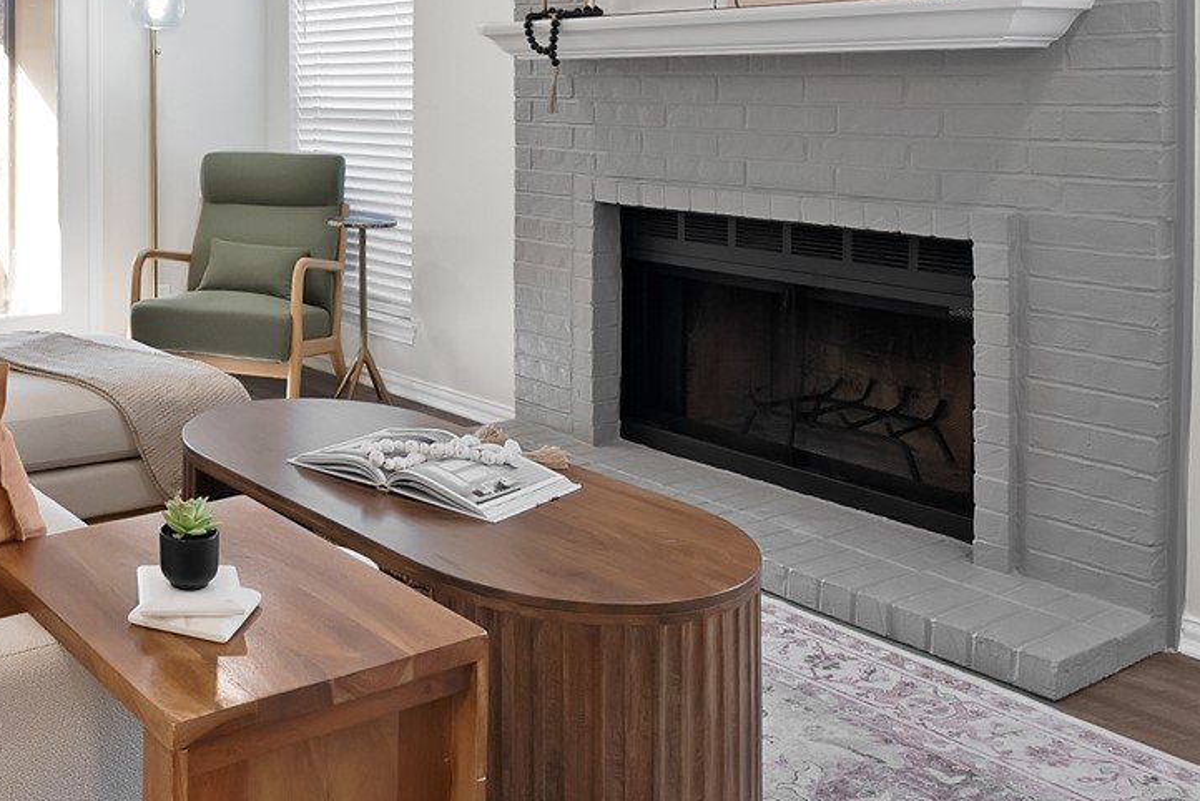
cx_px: 96
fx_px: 1200
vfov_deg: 35.1
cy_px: 106
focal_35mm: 36
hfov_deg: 47.2
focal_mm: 13
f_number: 9
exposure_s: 1/4
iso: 640
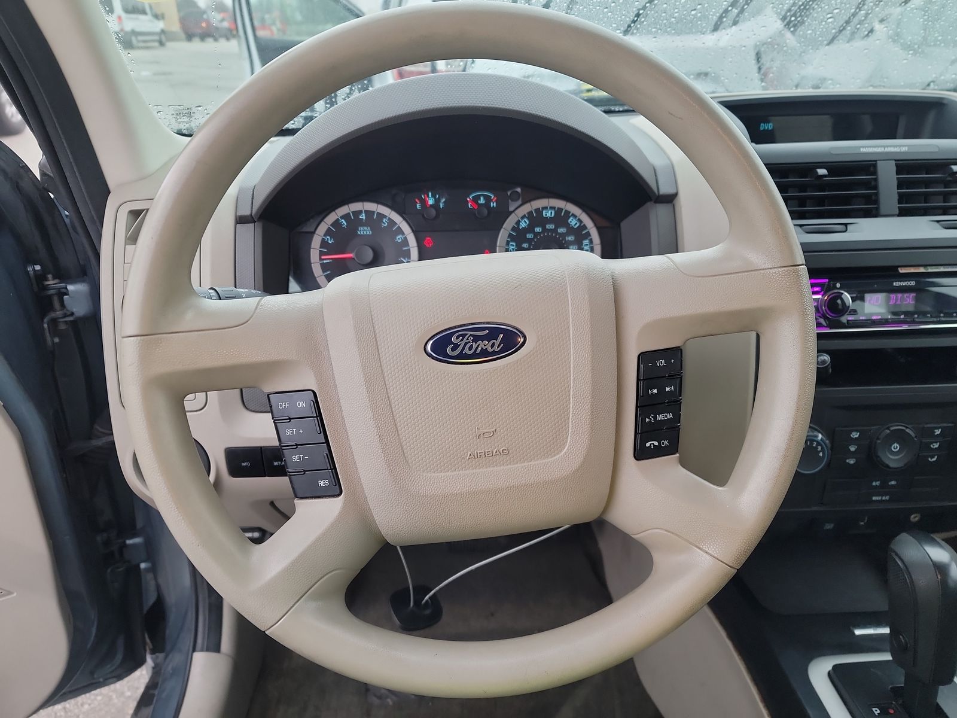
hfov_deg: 71.6
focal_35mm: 24
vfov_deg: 56.8
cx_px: 478
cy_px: 359
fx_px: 664
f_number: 1.8
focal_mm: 6.7
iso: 246
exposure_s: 1/59
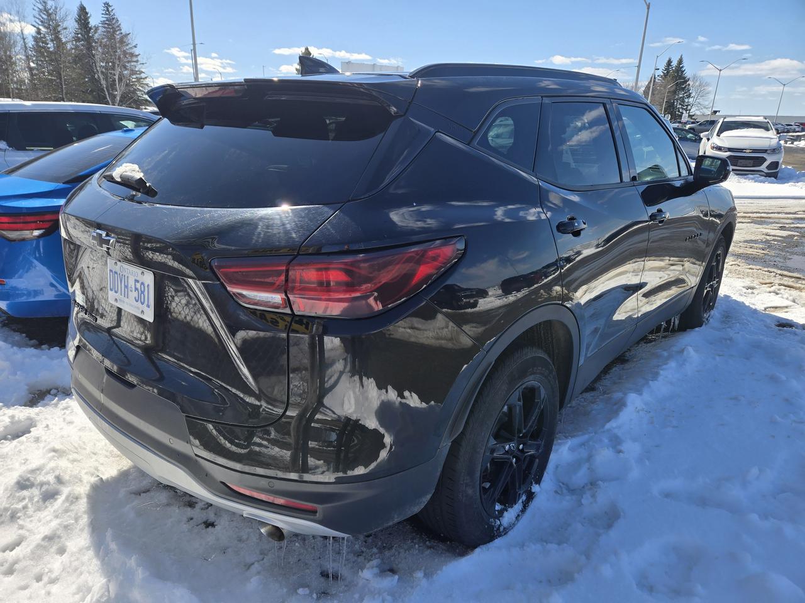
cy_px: 302
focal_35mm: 23
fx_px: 535
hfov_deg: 73.9
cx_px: 402
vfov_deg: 58.9
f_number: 1.8
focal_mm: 5.4
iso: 25
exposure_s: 1/2071
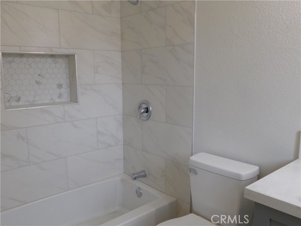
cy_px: 113
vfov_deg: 46.8
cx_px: 150
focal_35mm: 30
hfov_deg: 60.0
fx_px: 261
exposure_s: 1/30
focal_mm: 5.3
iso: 180
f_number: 3.2
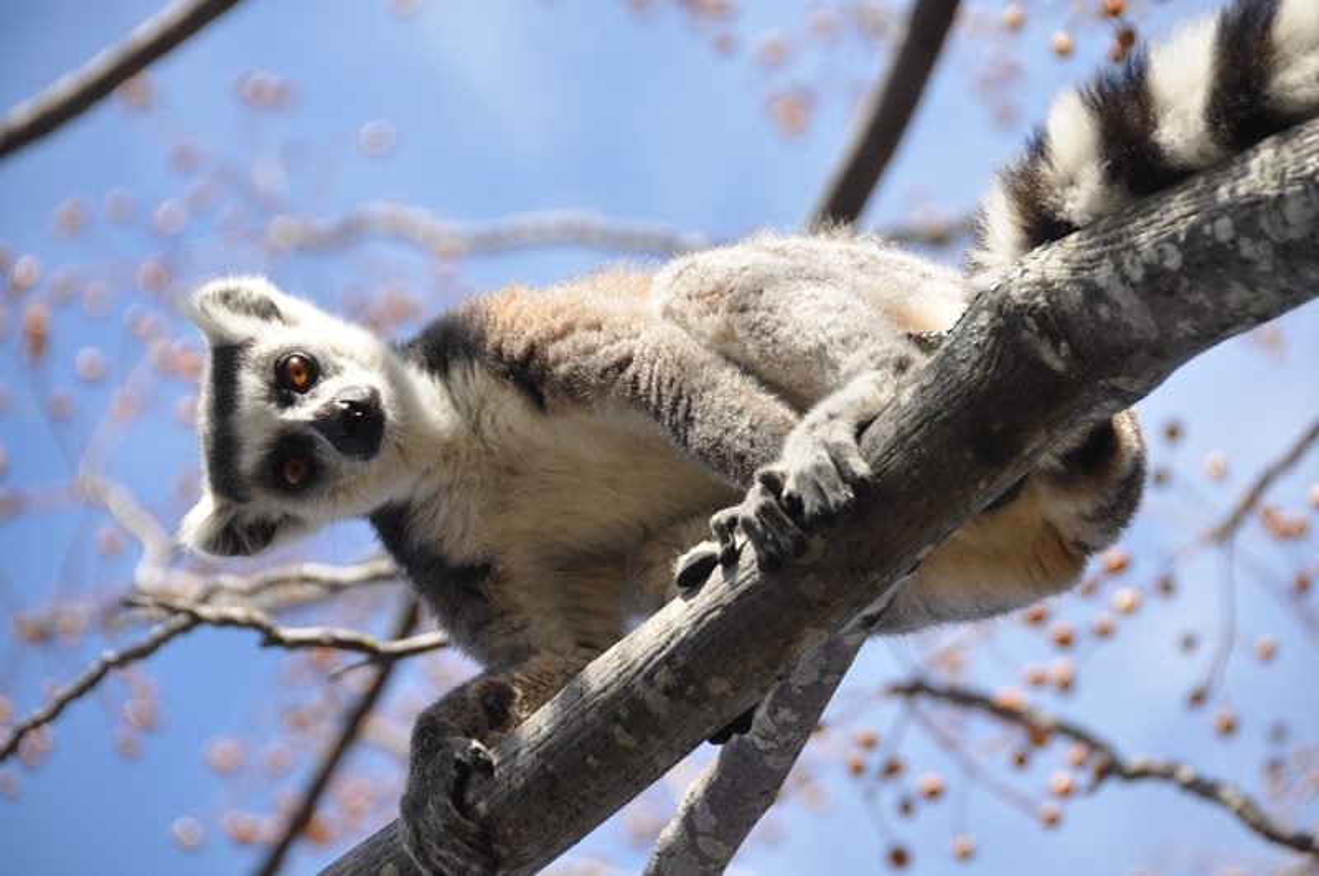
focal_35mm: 300
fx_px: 10976
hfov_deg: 6.9
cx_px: 660
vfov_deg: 4.6
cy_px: 438
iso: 200
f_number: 5.6
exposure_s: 1/250
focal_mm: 200
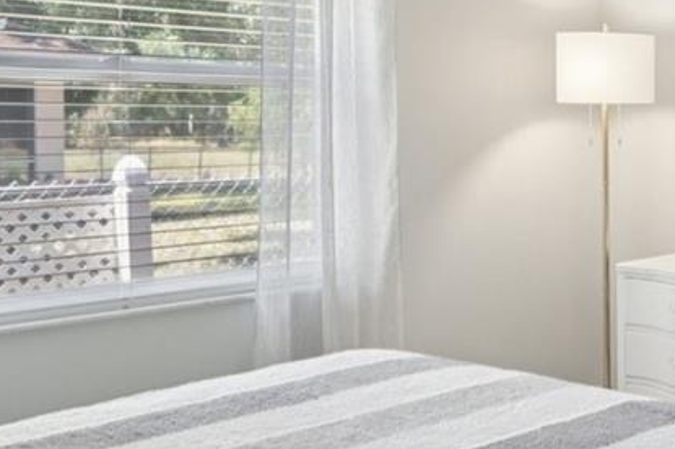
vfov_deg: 24.9
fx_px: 1012
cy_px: 148
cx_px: 763
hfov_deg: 32.1
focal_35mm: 54
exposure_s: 1/20
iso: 400
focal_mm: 14
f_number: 8
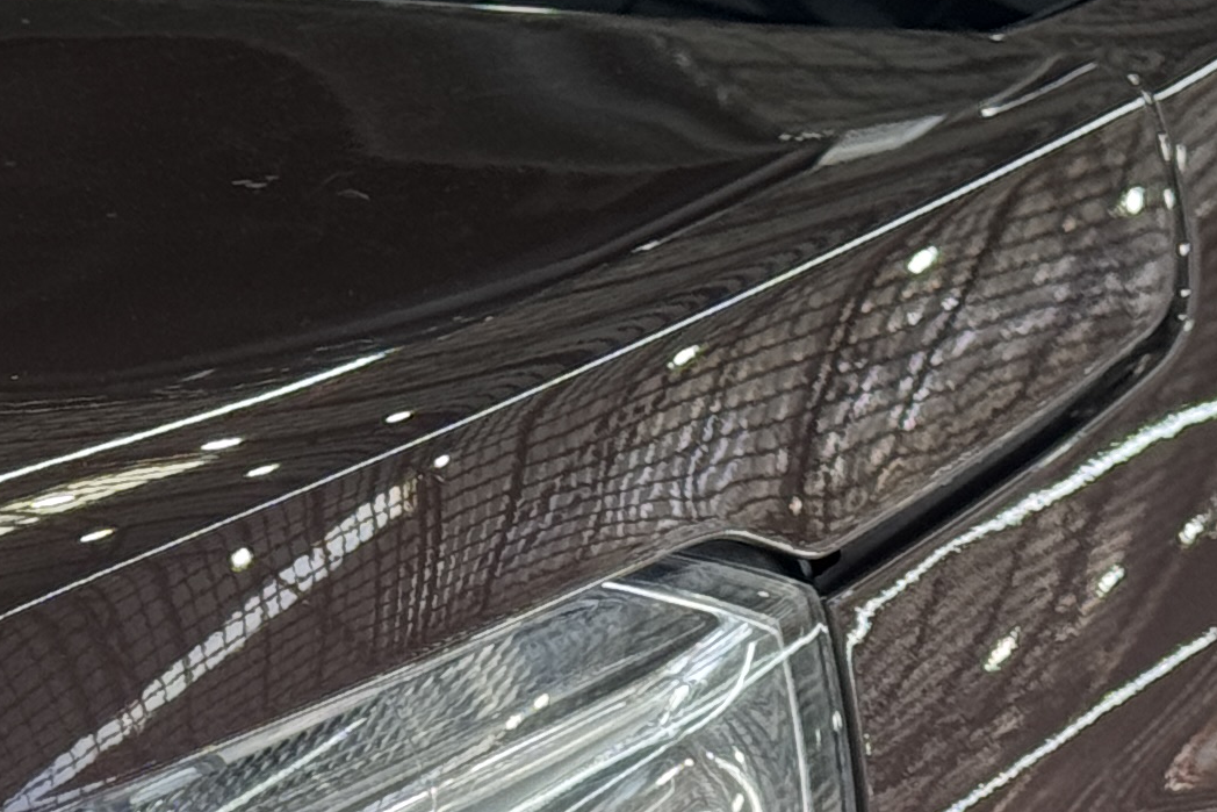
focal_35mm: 192
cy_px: 1144
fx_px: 6491
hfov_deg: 10.4
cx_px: -535
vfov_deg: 7.1
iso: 50
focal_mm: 6.76
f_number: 1.78
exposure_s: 1/121
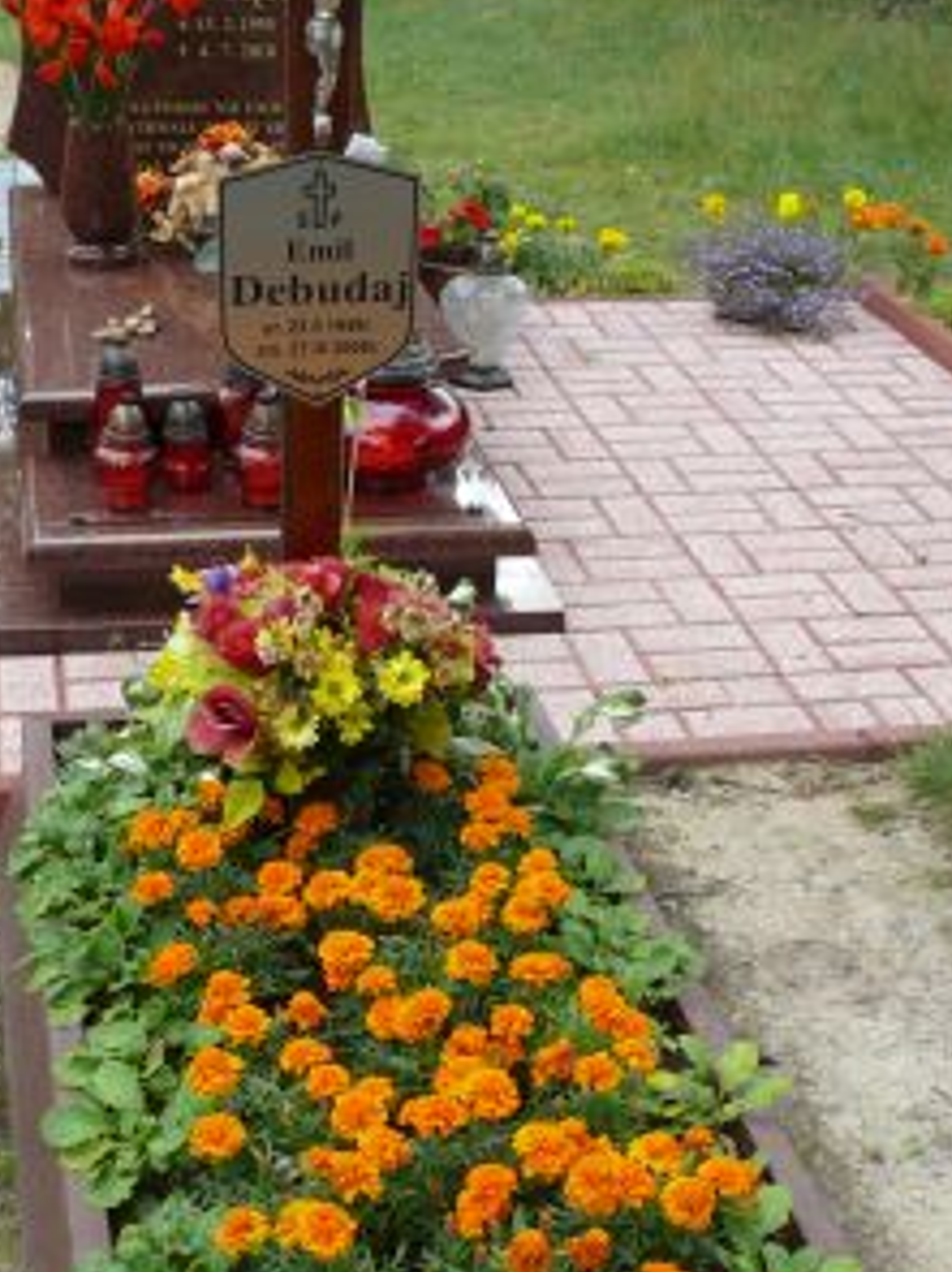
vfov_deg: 33.3
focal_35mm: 57
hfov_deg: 25.6
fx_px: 2092
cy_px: 918
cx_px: 396
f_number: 4
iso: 100
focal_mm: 7.4
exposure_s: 1/125
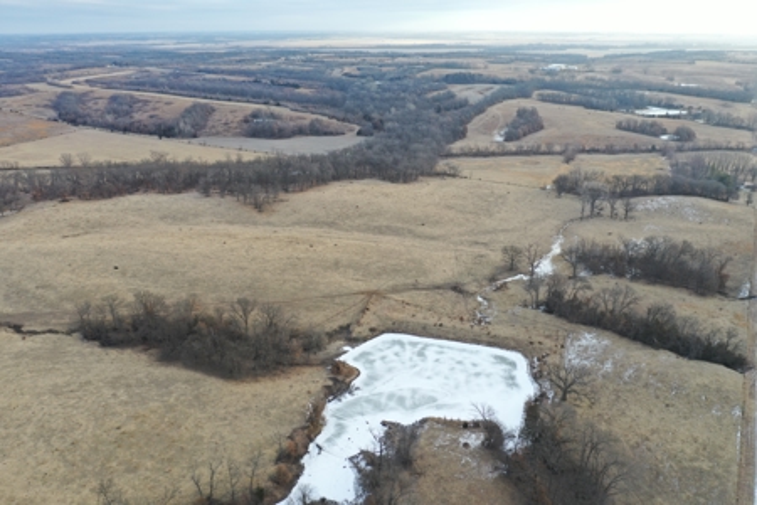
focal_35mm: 28
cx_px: 378
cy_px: 252
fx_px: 589
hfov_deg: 65.5
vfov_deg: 46.4
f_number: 4
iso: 100
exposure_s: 1/100
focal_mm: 10.26
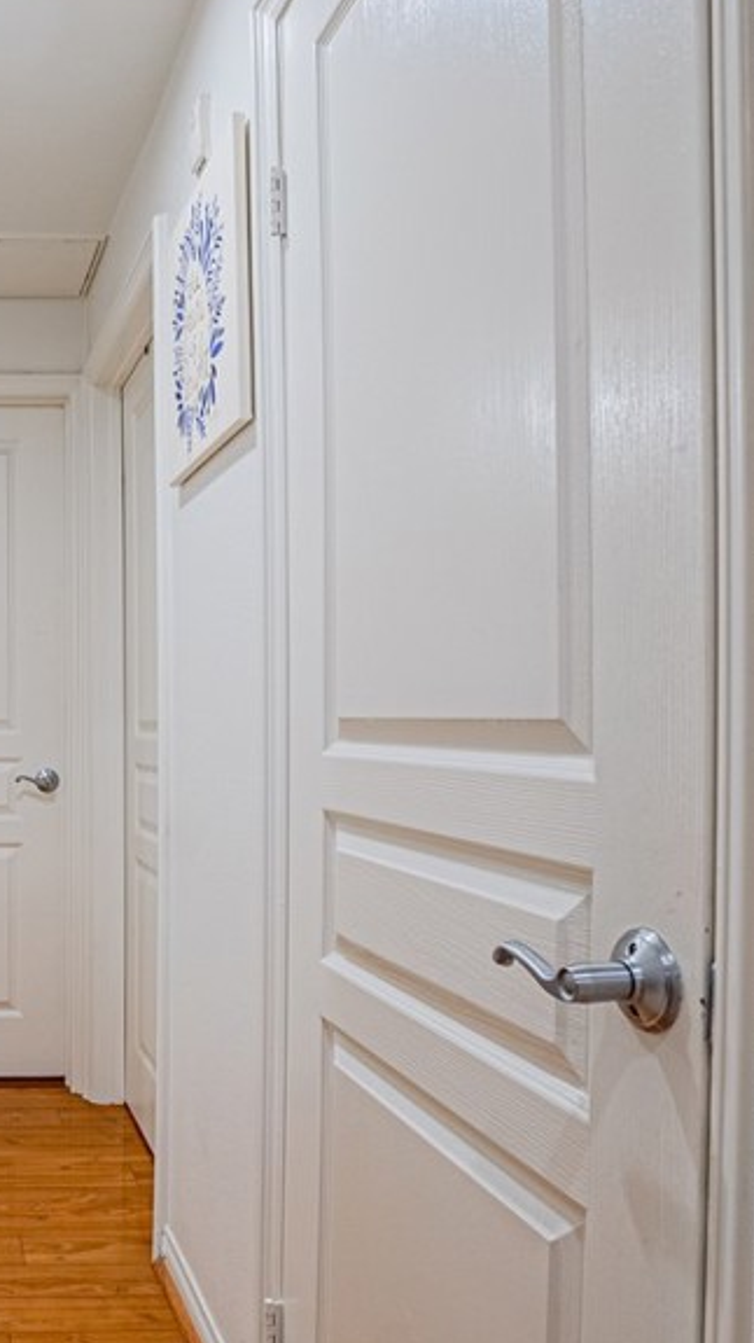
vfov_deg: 67.8
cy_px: 730
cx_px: -70
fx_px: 996
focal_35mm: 28
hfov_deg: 35.6
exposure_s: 1/250
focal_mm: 10
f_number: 8
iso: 400
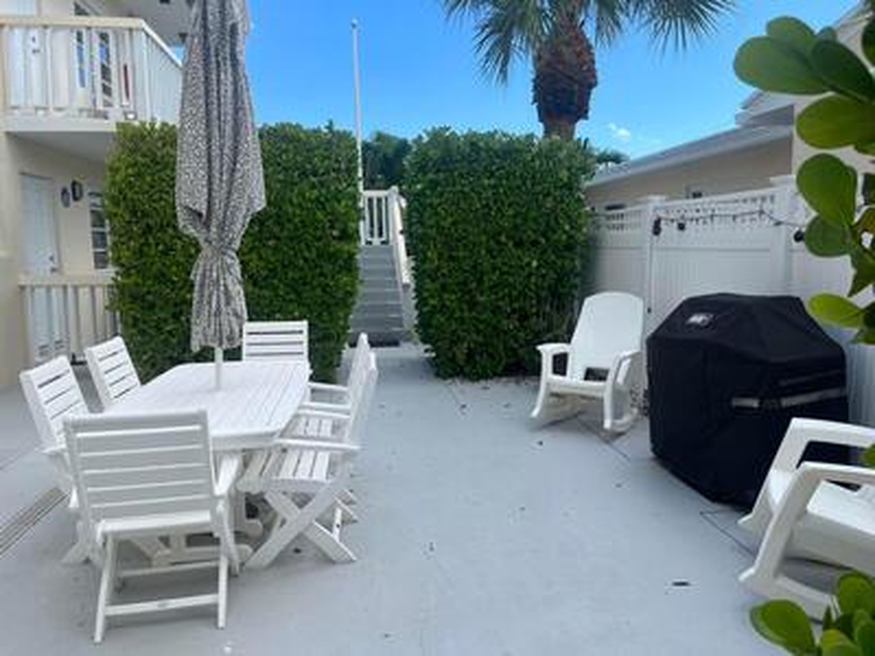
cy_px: 328
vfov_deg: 53.1
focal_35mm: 26
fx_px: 657
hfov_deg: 67.3
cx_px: 438
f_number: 1.6
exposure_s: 1/2268
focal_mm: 5.1
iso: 50
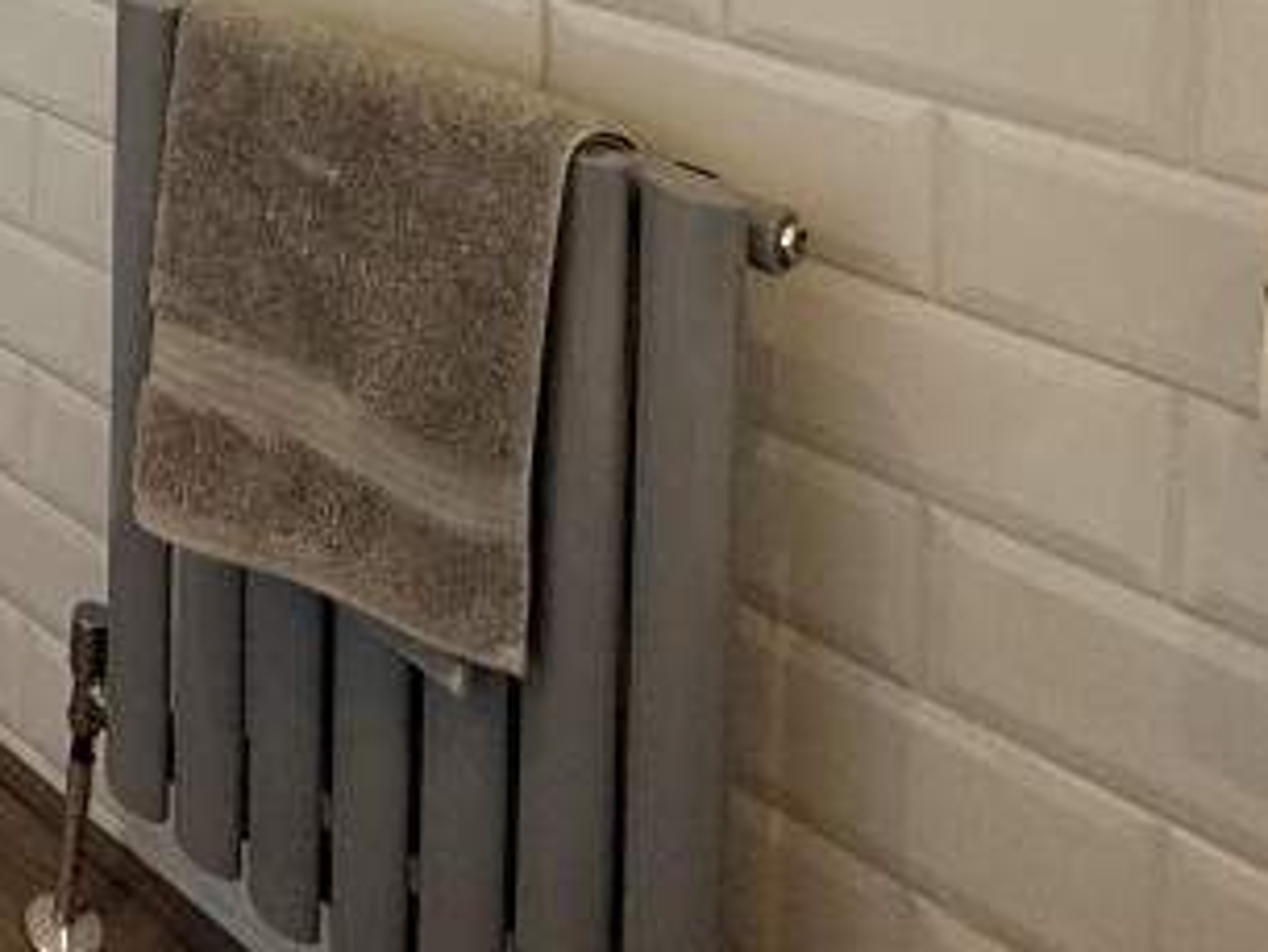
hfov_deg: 33.3
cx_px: -241
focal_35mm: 47
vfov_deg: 23.4
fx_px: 1722
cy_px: -545
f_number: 2.2
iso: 64
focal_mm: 2.22
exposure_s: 1/164
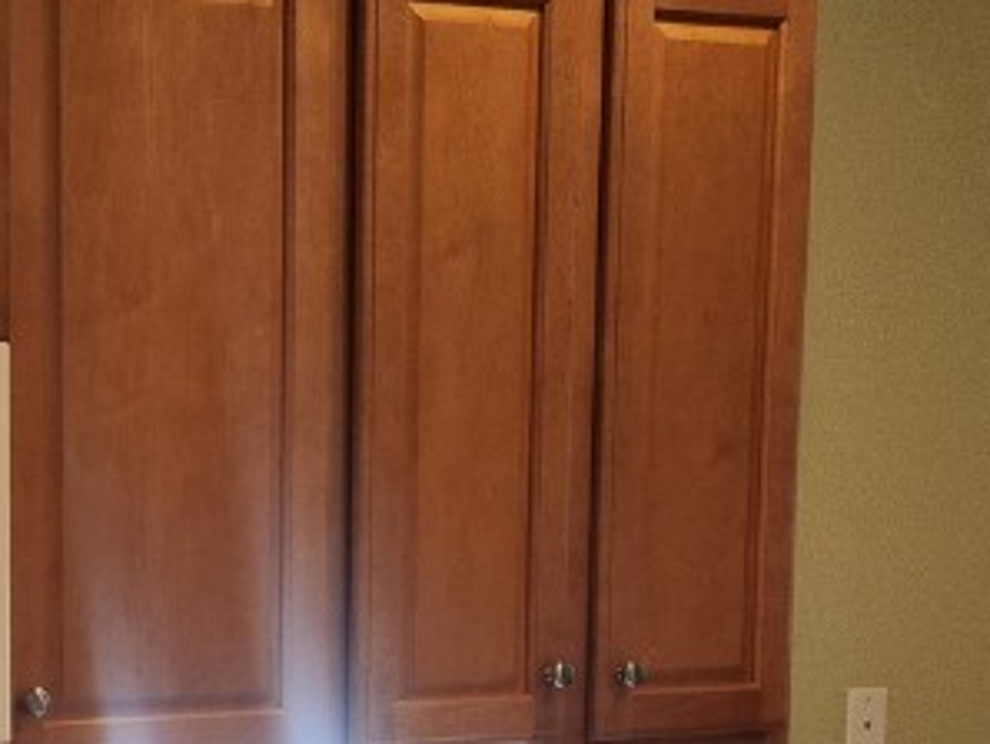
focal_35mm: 79
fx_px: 2261
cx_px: -452
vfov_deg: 17.4
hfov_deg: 21.2
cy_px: 1010
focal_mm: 5.4
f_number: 1.8
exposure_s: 1/120
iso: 160
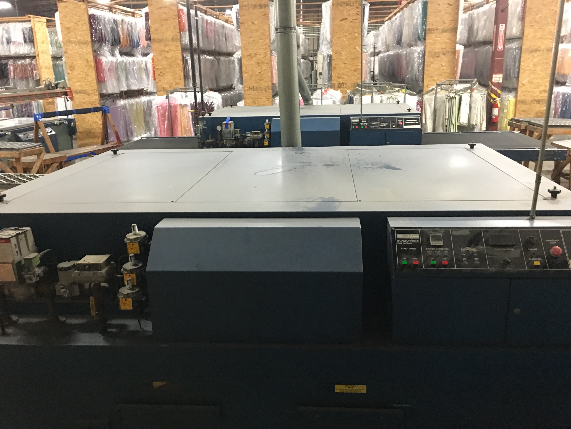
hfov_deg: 61.7
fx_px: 478
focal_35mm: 29
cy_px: 214
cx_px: 286
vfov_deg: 48.2
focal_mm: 4.15
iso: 64
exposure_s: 1/4
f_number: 2.2
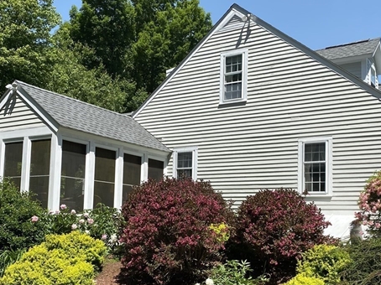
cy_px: 186
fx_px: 484
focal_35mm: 44
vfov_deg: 32.6
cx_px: 187
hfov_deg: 43.0
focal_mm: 4.25
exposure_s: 1/2315
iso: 32
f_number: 1.8
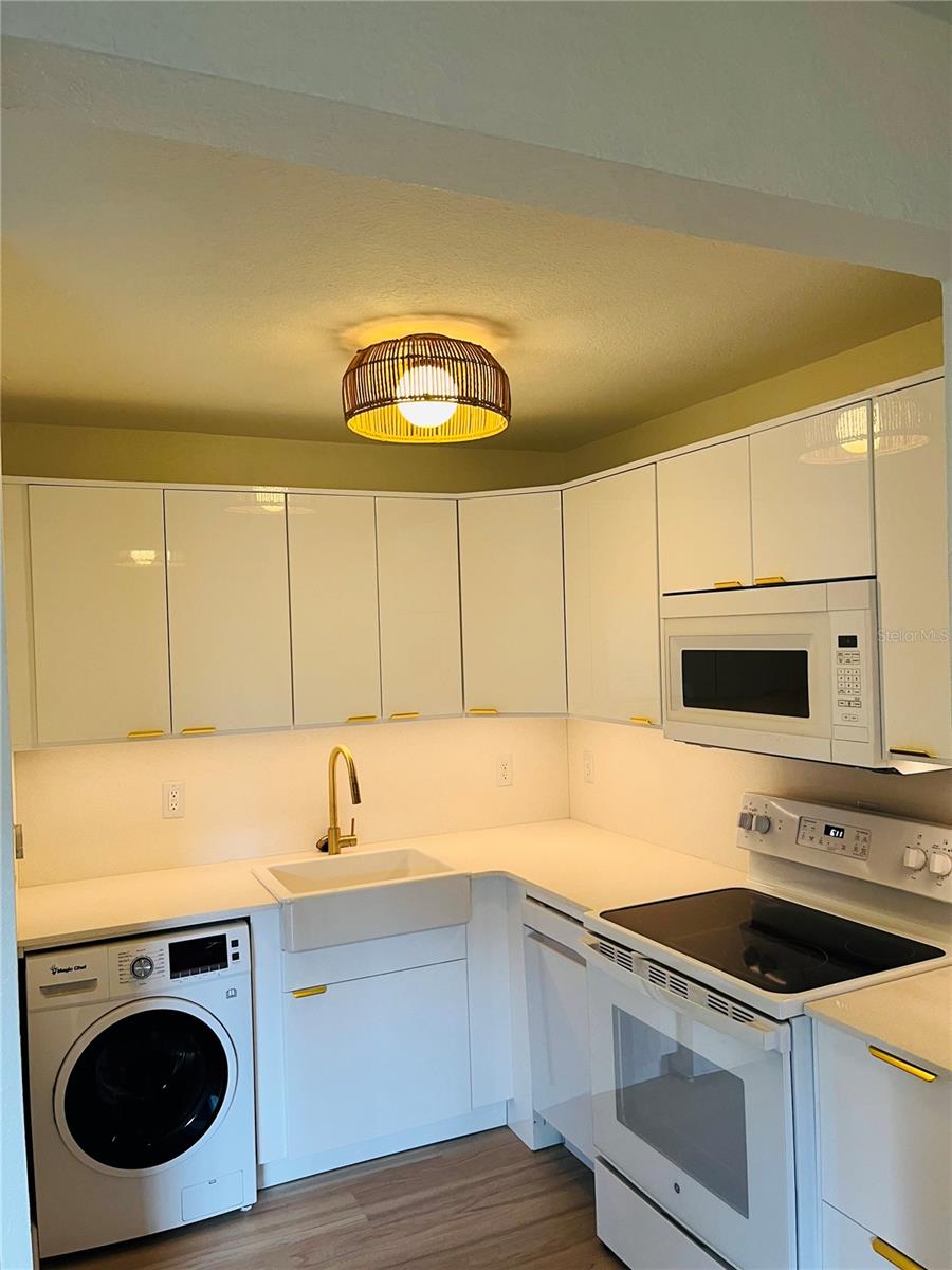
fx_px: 953
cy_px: 635
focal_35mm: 26
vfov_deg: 67.3
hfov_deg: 53.1
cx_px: 476
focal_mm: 5.1
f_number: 1.6
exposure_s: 1/42
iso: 100
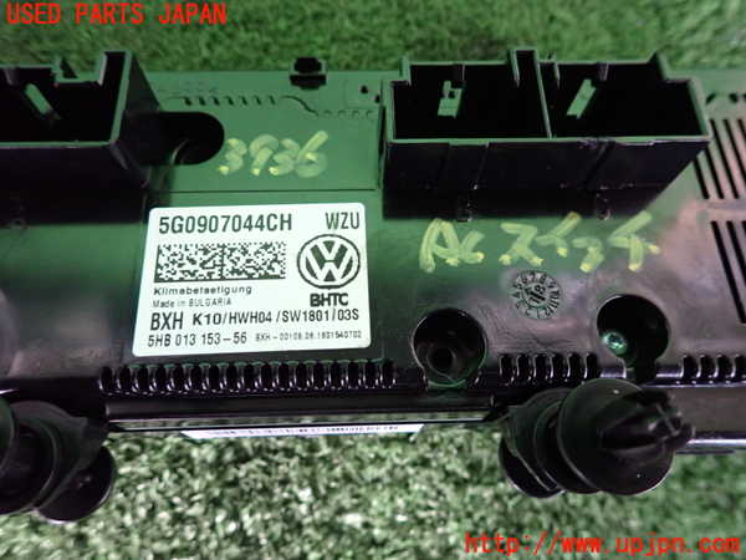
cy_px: 280
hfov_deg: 69.4
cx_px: 373
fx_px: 539
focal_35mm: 25
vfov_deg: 54.9
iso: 800
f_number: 2
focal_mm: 4.5
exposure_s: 1/30
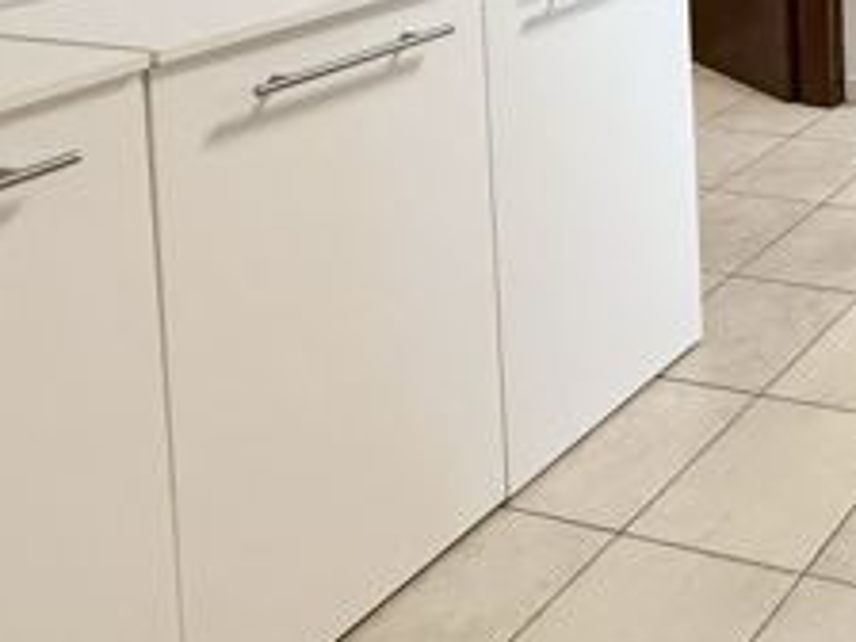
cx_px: 1221
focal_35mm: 44
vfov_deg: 25.7
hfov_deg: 29.8
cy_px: -290
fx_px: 1088
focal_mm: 2.22
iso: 320
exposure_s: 1/100
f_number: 2.2
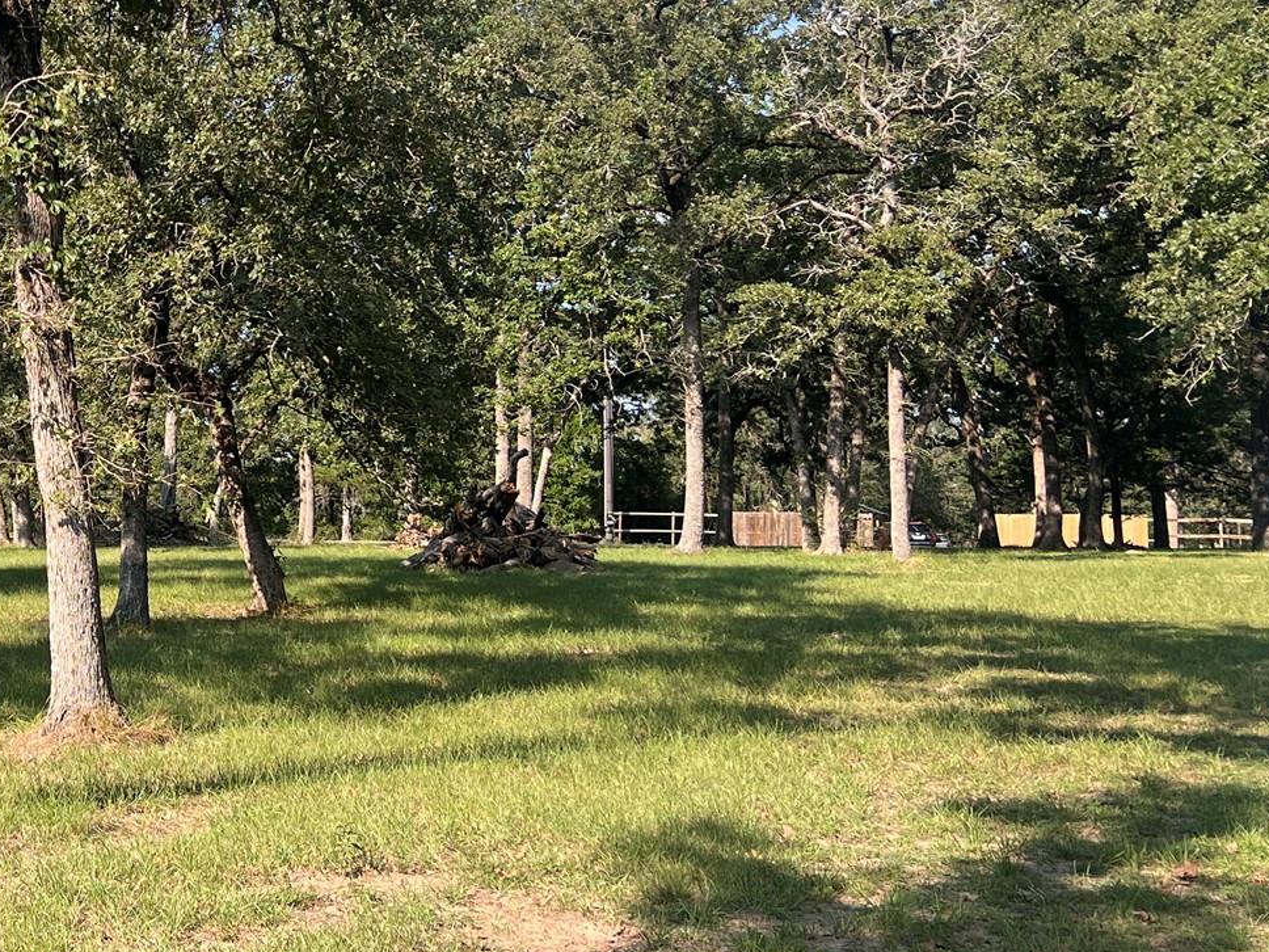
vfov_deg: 26.5
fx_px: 2016
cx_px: -34
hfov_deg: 31.9
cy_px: 420
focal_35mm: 55
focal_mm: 5.7
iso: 50
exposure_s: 1/1869
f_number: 1.5
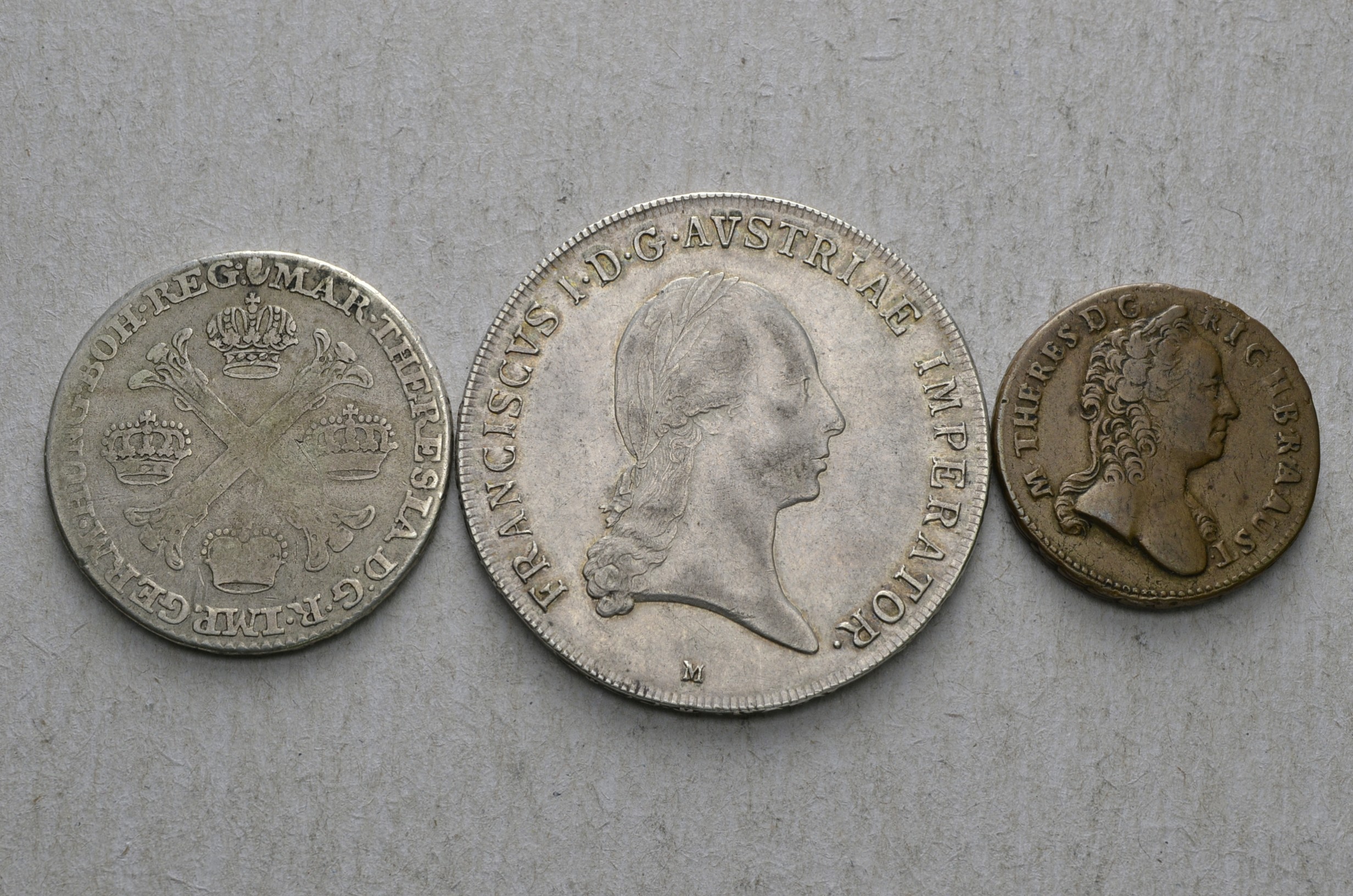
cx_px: 676
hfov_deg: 30.6
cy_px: 448
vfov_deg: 20.5
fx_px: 2475
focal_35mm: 66
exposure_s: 1/200
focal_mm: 44
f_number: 14
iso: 400
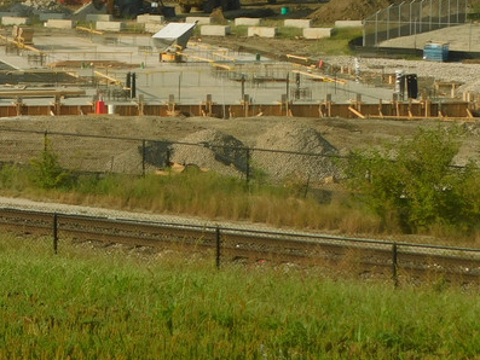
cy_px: 25
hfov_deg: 15.6
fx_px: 1678
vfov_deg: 12.2
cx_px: -103
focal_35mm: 121
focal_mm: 8
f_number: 3.7
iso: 125
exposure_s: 1/1000
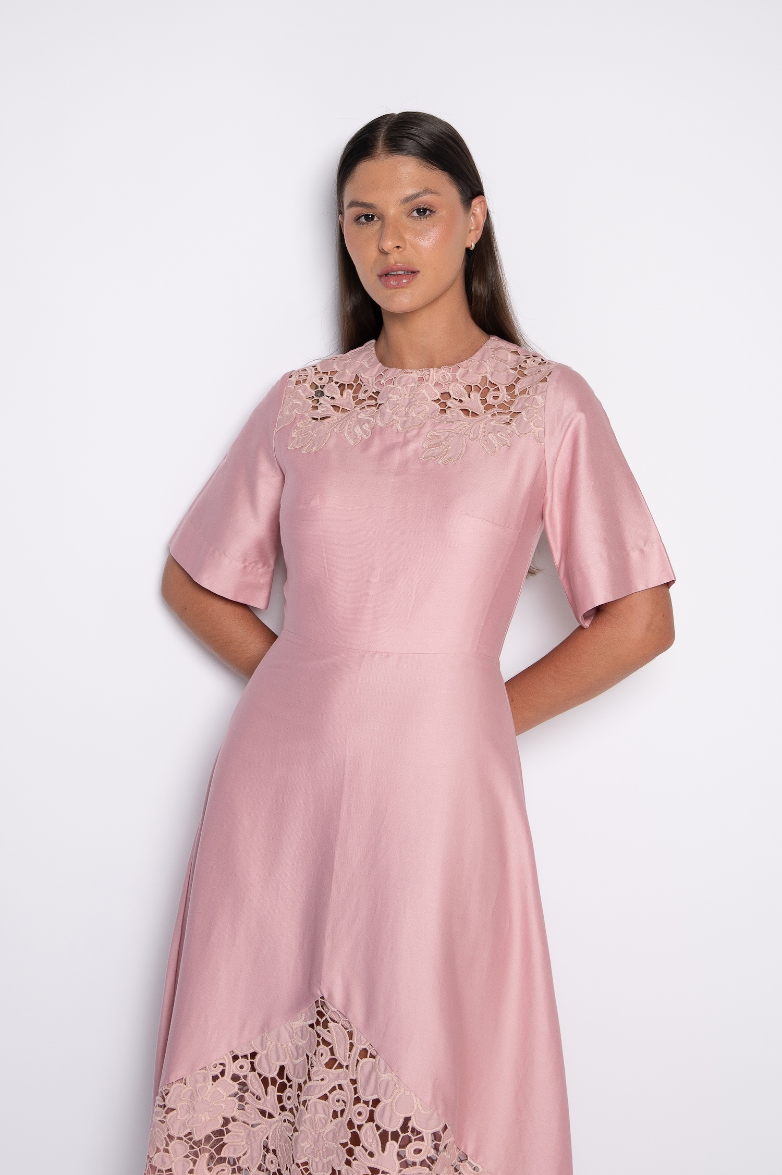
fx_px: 1305
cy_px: 588
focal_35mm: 40
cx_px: 391
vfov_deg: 48.5
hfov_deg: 33.4
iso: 200
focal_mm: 40
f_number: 5.6
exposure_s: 1/160
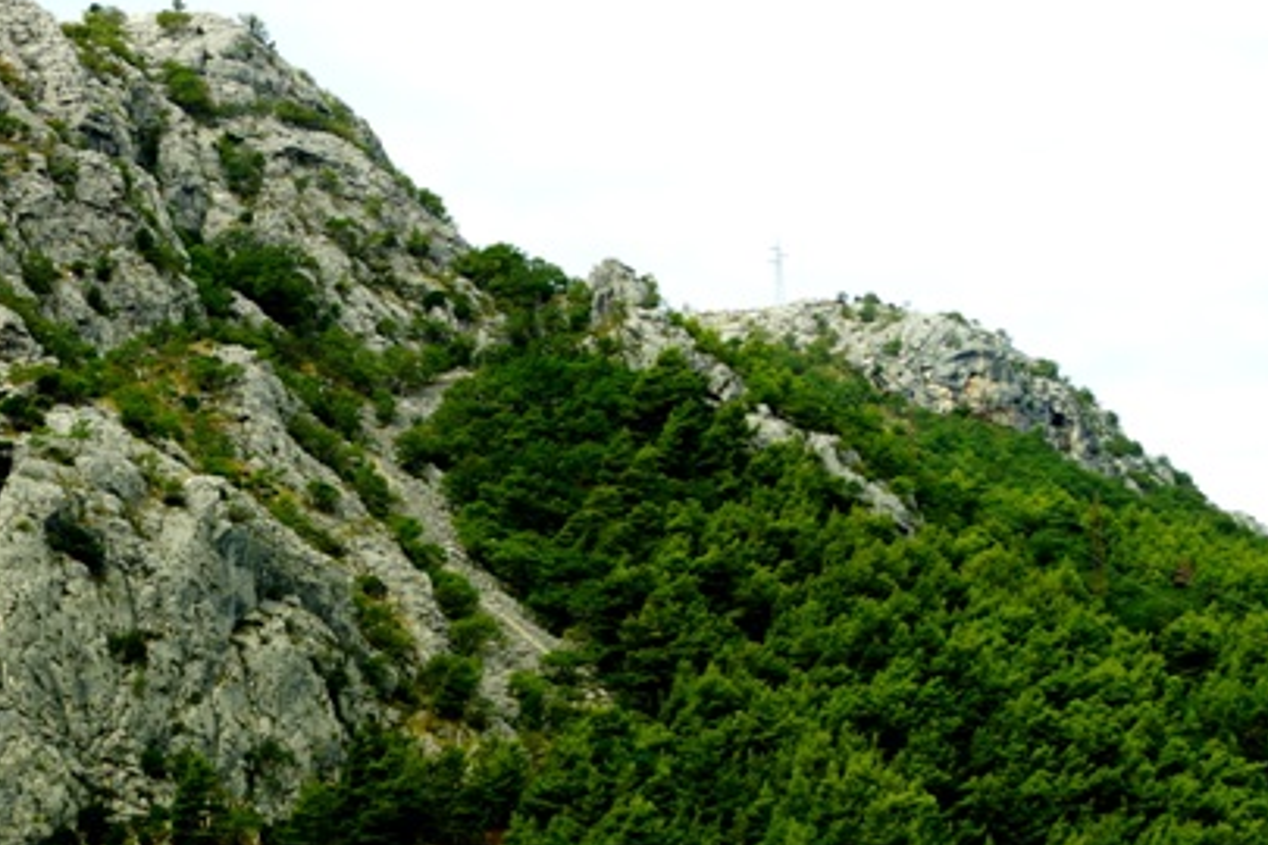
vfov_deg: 17.6
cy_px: 623
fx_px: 2712
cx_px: 263
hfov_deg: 25.9
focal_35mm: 77
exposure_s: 1/200
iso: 100
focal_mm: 26
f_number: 4.5
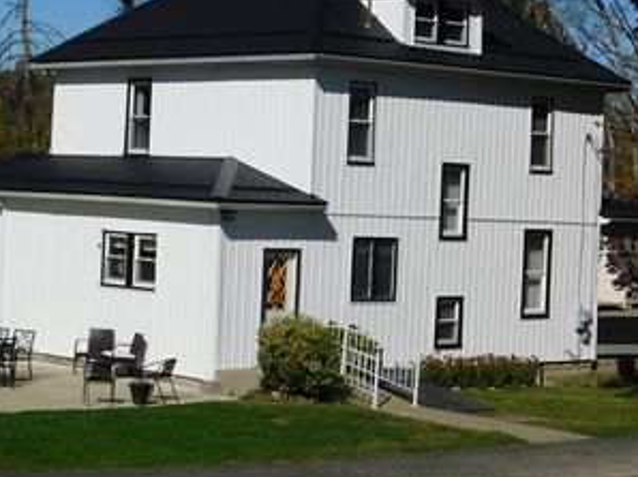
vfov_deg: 14.9
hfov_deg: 19.8
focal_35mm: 99
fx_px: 1823
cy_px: 121
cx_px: 276
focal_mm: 10.4
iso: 125
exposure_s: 1/640
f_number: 8
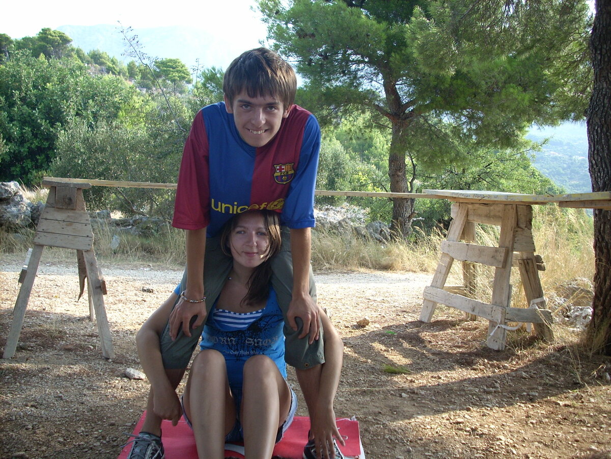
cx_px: 306
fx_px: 653
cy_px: 230
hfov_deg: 50.1
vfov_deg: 38.7
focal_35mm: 37
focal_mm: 6.2
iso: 64
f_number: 2.8
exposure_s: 1/149
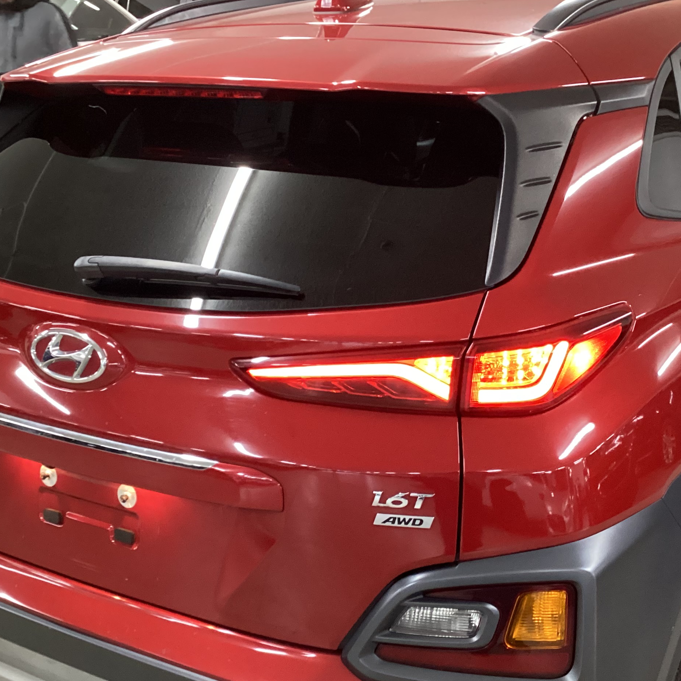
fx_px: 1068
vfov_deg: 35.2
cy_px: 428
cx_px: 377
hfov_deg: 35.3
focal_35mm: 48
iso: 400
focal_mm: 3.3
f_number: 2.4
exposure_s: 1/30
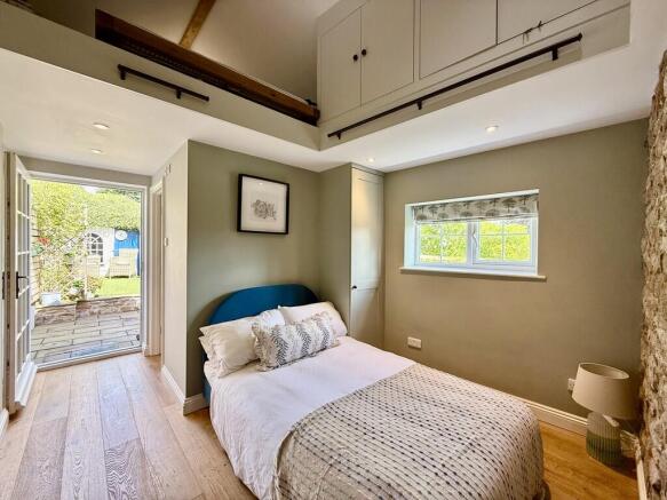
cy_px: 250
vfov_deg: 85.7
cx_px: 334
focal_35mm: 14
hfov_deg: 102.1
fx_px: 270
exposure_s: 1/99
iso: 100
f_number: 2.2
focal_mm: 2.22
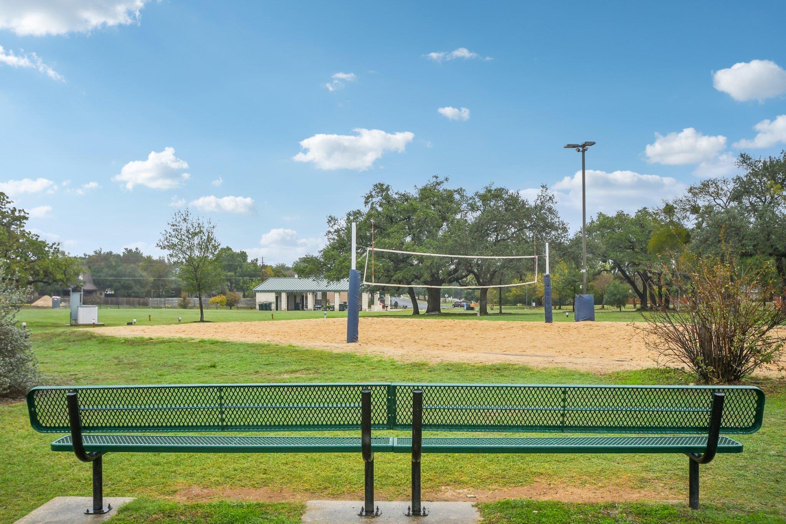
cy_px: 262
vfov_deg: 40.0
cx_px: 393
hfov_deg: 57.2
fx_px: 720
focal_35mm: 33
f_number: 5
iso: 400
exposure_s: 1/500
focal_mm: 22
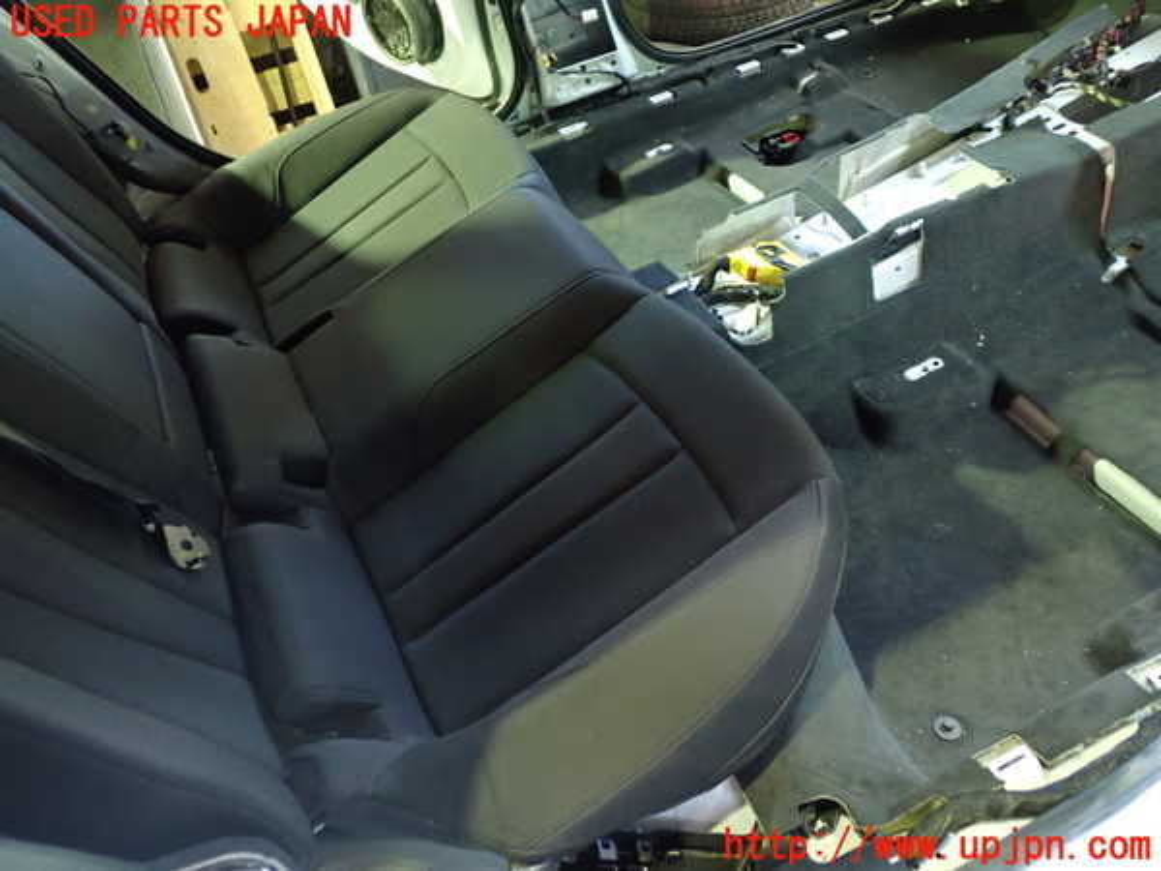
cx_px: 580
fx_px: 1006
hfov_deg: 60.0
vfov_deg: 46.8
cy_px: 436
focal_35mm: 30
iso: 800
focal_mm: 5.4
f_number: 2.3
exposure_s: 1/10
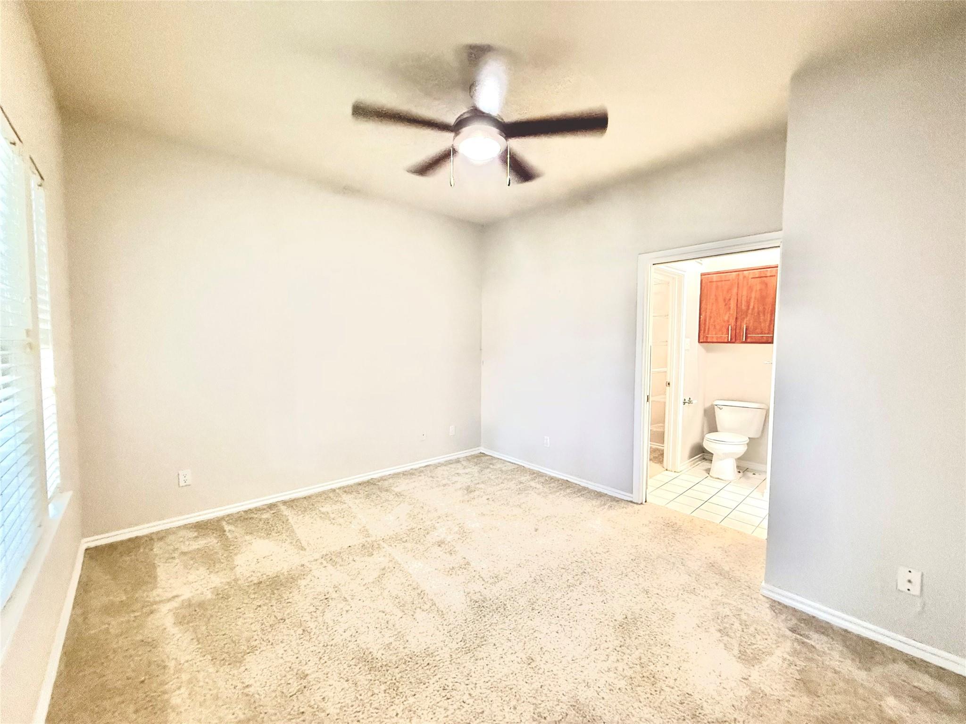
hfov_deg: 102.1
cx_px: 483
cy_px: 362
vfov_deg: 85.7
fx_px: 391
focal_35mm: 14
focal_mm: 2.22
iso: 640
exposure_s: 1/60
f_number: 2.2
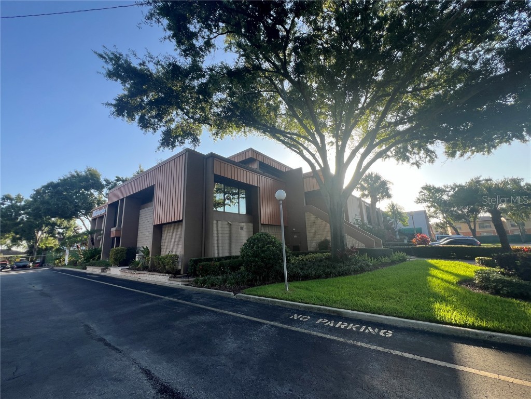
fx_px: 199
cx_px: 266
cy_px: 200
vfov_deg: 89.9
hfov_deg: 106.2
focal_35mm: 13
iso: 32
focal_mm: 1.57
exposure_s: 1/352
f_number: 1.8
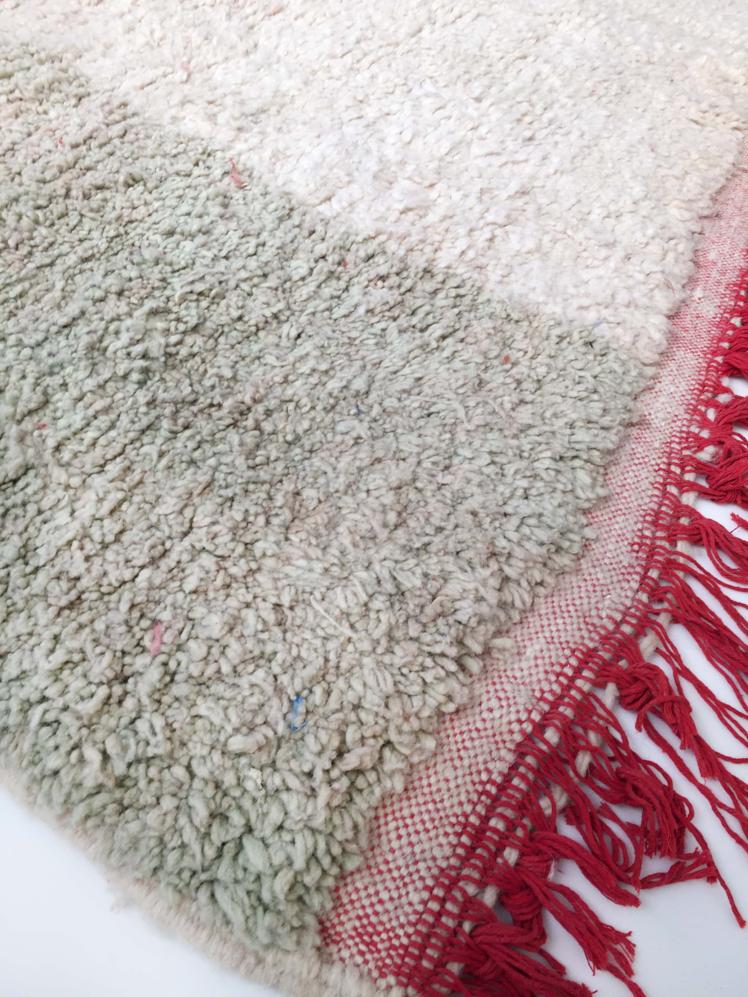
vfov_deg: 61.7
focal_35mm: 29
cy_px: 498
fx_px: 836
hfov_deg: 48.2
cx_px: 374
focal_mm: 4.15
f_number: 2.2
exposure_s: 1/50
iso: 32
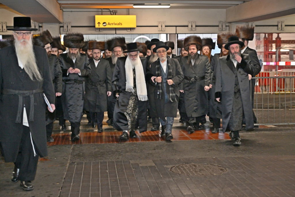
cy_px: 98
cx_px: 148
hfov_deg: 36.9
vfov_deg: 25.1
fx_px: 443
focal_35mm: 54
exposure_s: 1/160
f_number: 4
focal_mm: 54
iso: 1600
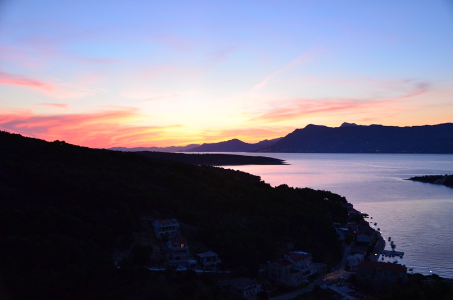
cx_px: 226
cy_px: 150
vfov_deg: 36.7
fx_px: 452
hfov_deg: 53.2
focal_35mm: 36
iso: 800
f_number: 3.8
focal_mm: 24
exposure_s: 1/50
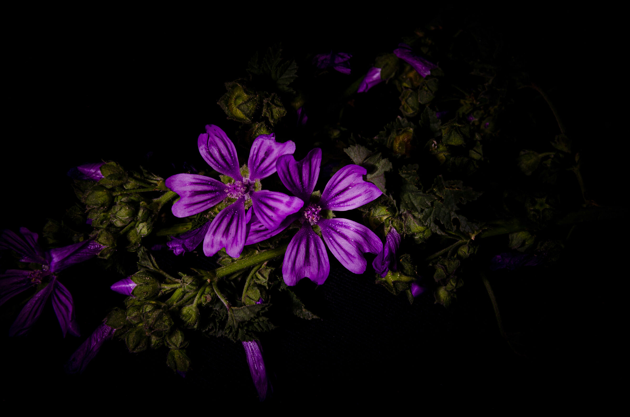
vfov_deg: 10.7
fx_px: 2227
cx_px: 315
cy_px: 208
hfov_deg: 16.1
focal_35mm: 128
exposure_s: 32
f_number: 13
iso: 100
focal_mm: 85
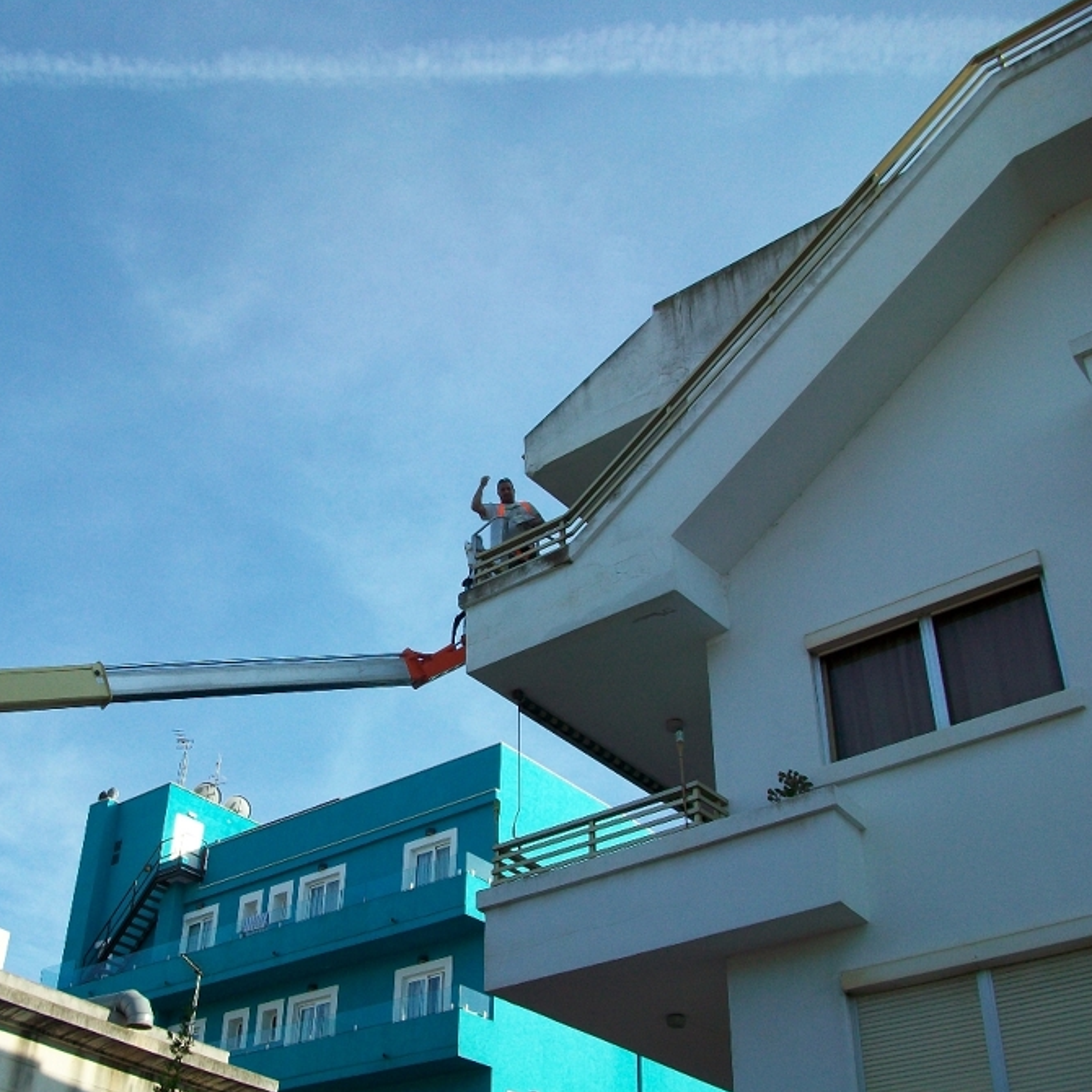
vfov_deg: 43.9
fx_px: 1356
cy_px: 545
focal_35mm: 38
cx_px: 455
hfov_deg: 43.7
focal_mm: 5.7
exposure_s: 1/800
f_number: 2.8
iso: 64
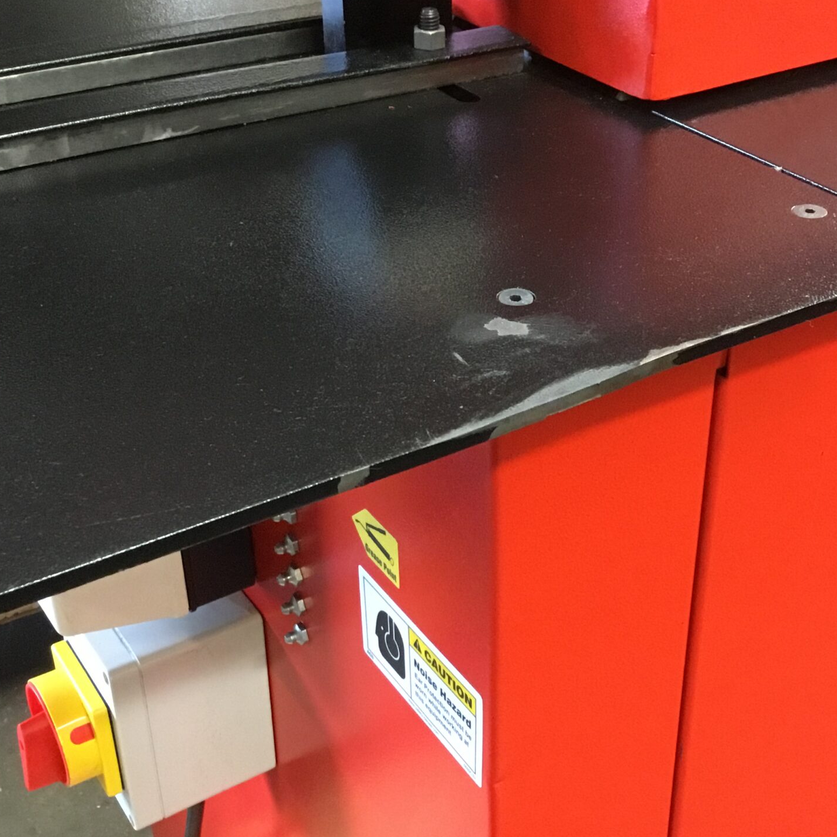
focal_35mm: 49
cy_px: 472
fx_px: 1340
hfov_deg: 34.6
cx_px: 497
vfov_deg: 34.6
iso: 250
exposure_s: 1/17
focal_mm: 3.3
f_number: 2.4
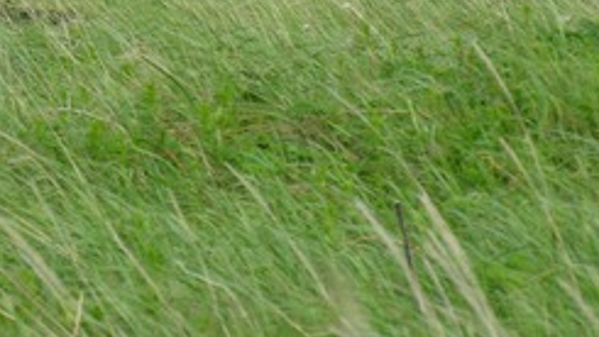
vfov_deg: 2.0
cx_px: 257
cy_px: -116
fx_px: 9851
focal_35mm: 620
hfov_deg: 3.5
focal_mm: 71
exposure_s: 1/82
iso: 50
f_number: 5.3
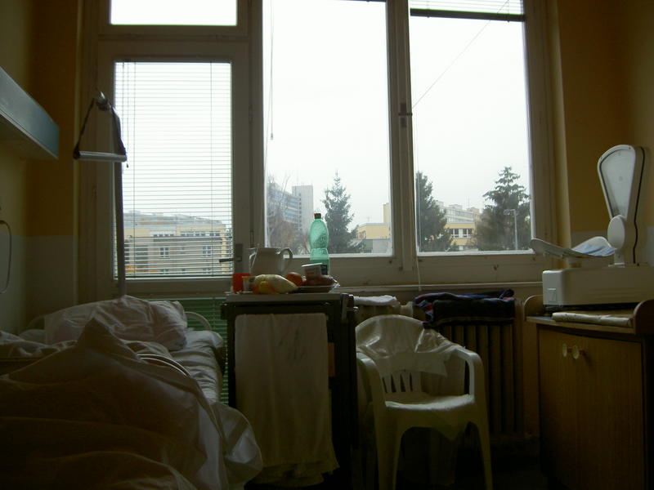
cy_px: 245
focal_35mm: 39
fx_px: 737
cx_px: 327
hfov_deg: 47.9
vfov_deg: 36.8
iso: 100
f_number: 2.8
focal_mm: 8
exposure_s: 1/60
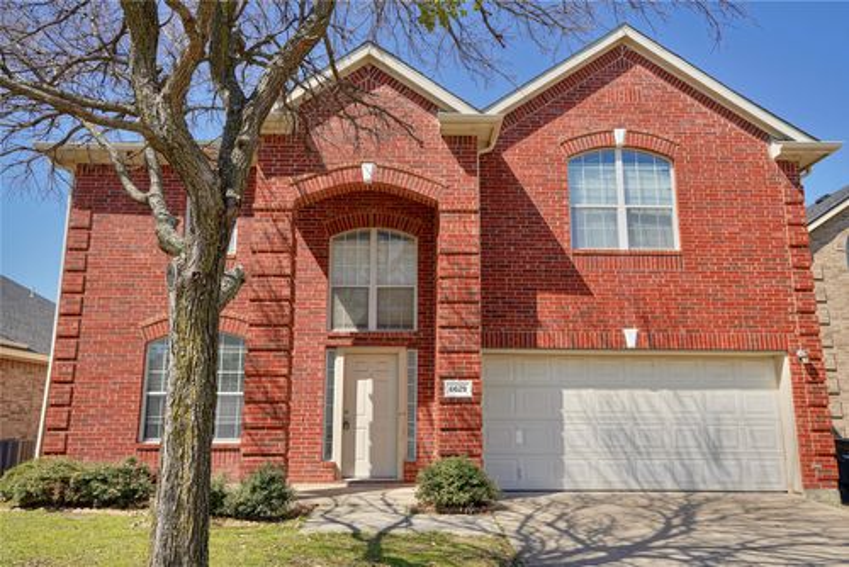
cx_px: 424
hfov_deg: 63.6
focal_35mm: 29
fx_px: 684
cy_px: 284
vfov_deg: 45.0
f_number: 5
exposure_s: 1/500
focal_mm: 29
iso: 100
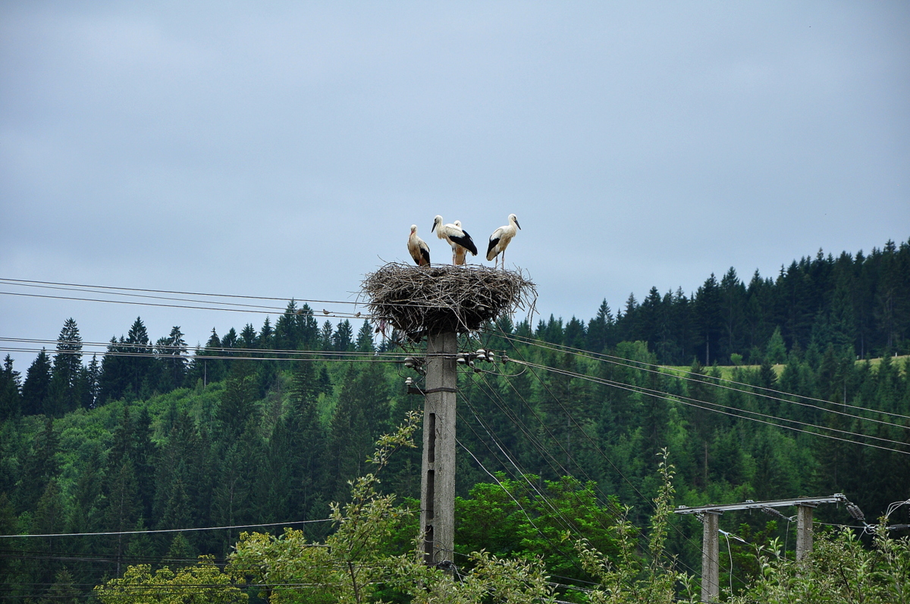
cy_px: 302
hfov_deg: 13.1
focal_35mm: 158
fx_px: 3976
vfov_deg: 8.7
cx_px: 455
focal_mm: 105
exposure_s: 1/640
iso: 400
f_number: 6.3
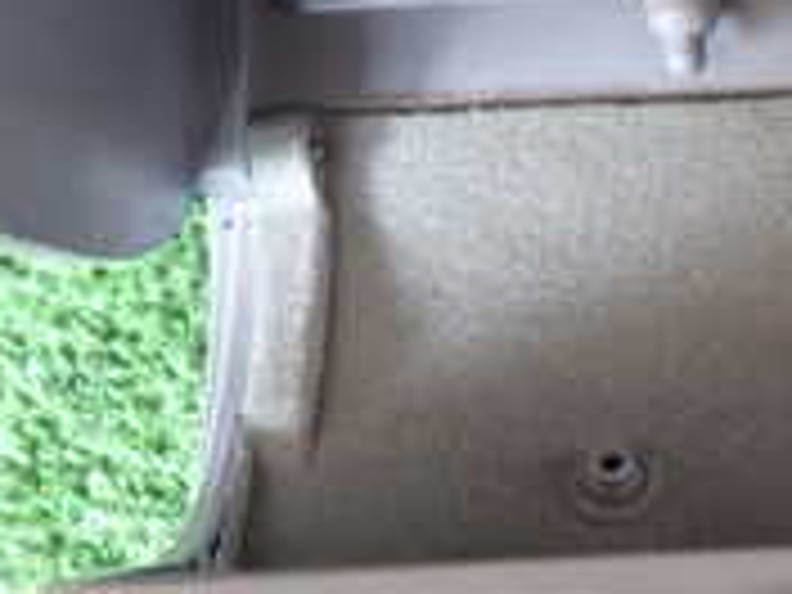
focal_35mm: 85
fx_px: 1945
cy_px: 202
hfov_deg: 22.1
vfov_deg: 17.3
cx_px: 810
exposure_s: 1/30
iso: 320
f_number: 2
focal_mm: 4.5
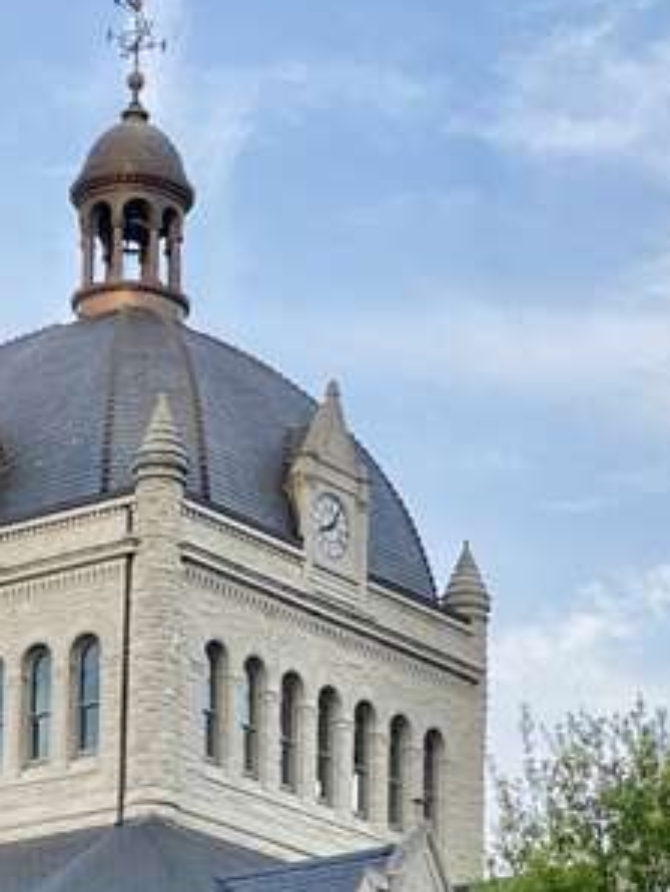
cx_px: 150
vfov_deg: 13.9
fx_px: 3610
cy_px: 925
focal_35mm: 140
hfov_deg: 10.6
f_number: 2
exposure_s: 1/400
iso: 20
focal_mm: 6
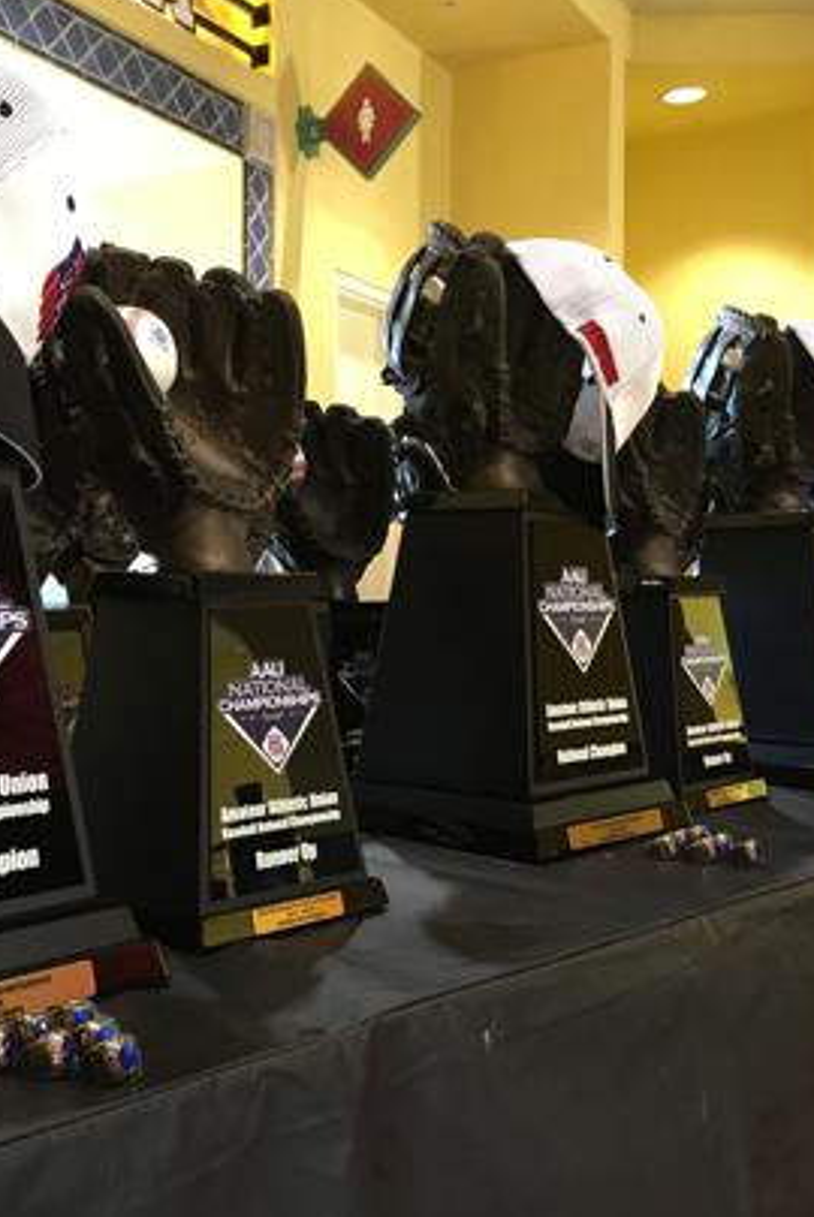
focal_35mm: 41
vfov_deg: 47.4
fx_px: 1388
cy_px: 602
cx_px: 277
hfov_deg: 32.4
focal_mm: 4.15
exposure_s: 1/24
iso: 200
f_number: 2.2
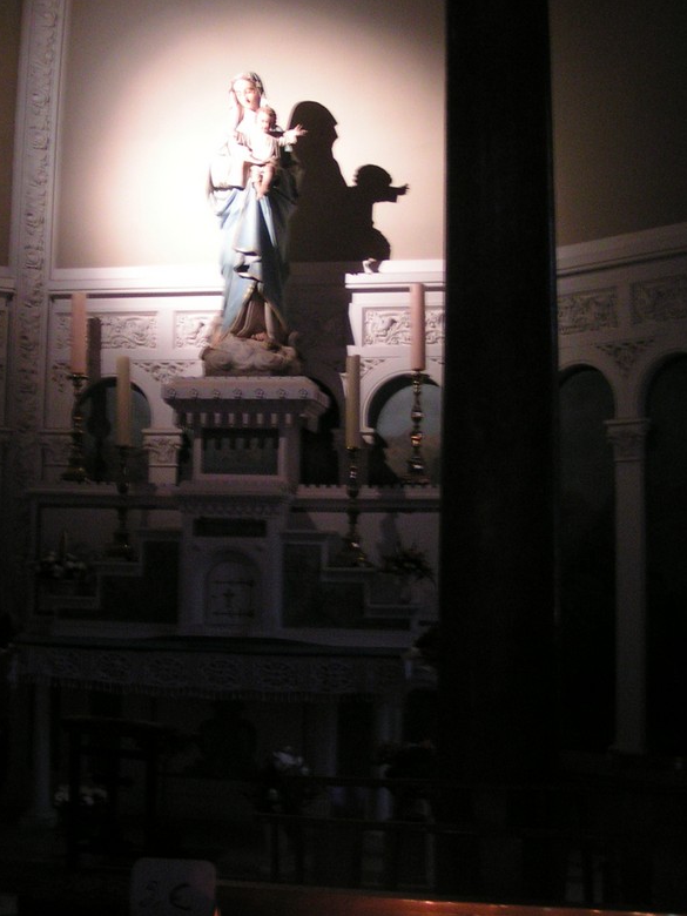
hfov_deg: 27.9
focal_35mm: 52
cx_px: 261
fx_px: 1376
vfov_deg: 36.6
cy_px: 342
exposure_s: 1/3
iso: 200
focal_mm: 5.8
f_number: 2.8
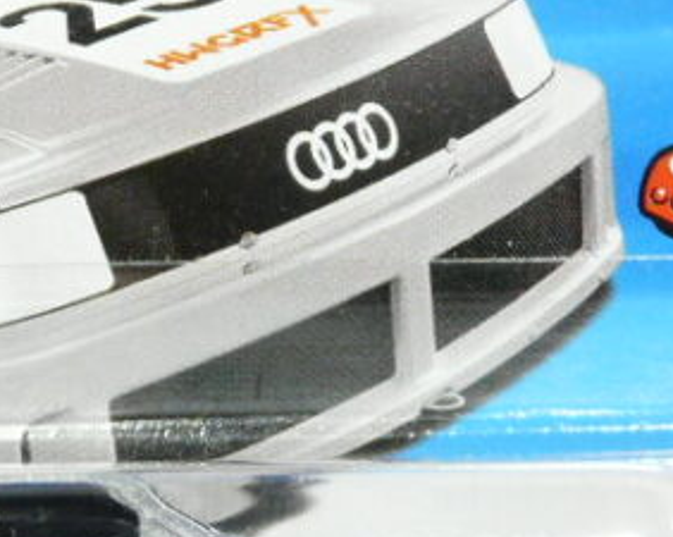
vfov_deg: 4.9
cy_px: 494
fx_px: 6327
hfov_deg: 6.1
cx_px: 57
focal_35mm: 318
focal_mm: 15.8
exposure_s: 1/20
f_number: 3.6
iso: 200
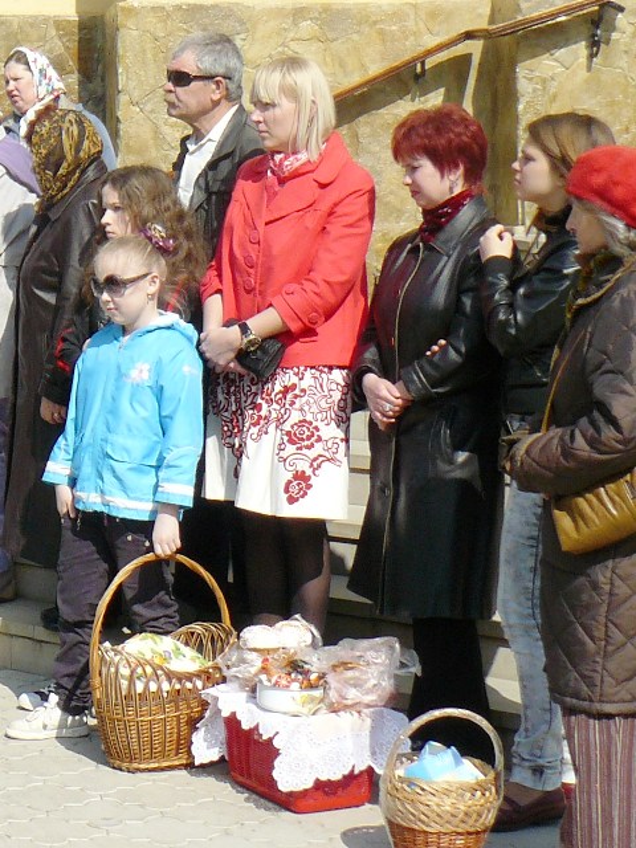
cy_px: 424
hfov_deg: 39.7
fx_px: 882
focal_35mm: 36
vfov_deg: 51.4
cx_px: 318
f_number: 5.6
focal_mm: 6
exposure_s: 1/400
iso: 100
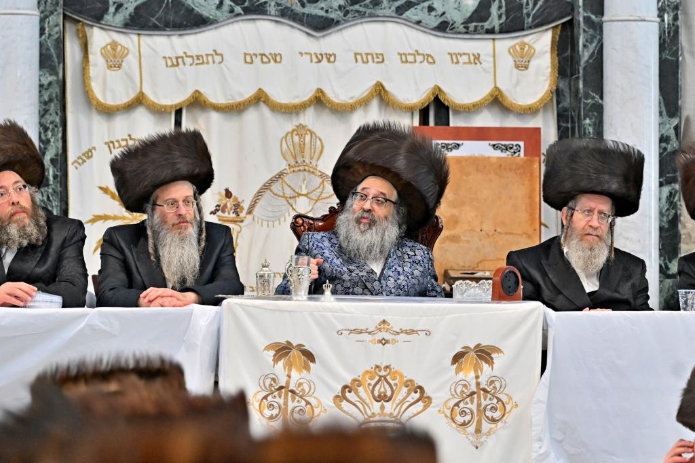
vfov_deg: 7.6
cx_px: 348
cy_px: 232
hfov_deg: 11.4
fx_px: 3474
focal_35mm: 180
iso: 1250
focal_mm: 120
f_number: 4
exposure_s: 1/320
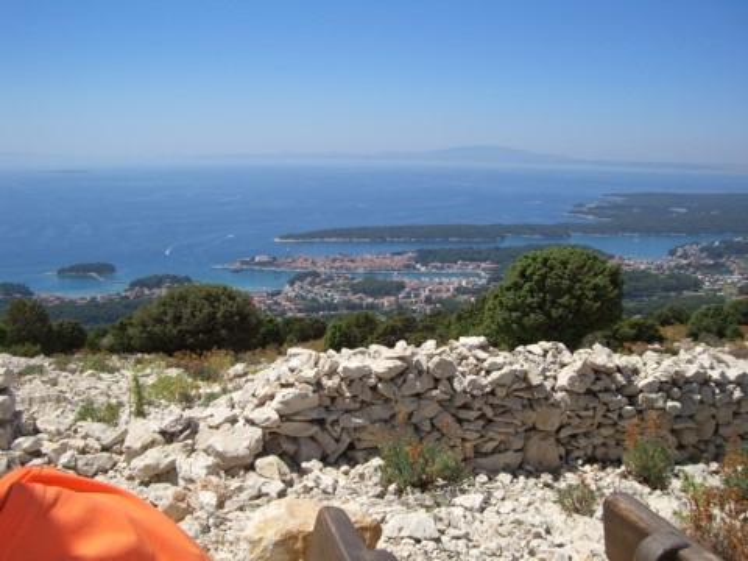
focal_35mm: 38
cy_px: 280
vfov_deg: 37.7
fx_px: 821
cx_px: 374
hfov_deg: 49.0
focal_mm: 6.2
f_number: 4.3
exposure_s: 1/800
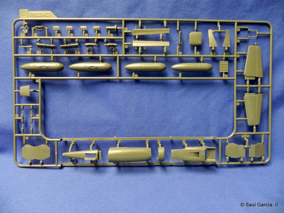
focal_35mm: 26
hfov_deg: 67.3
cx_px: 142
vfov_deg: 53.1
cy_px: 106
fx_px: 213
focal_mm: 4.6
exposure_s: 1/17
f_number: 2.8
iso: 400
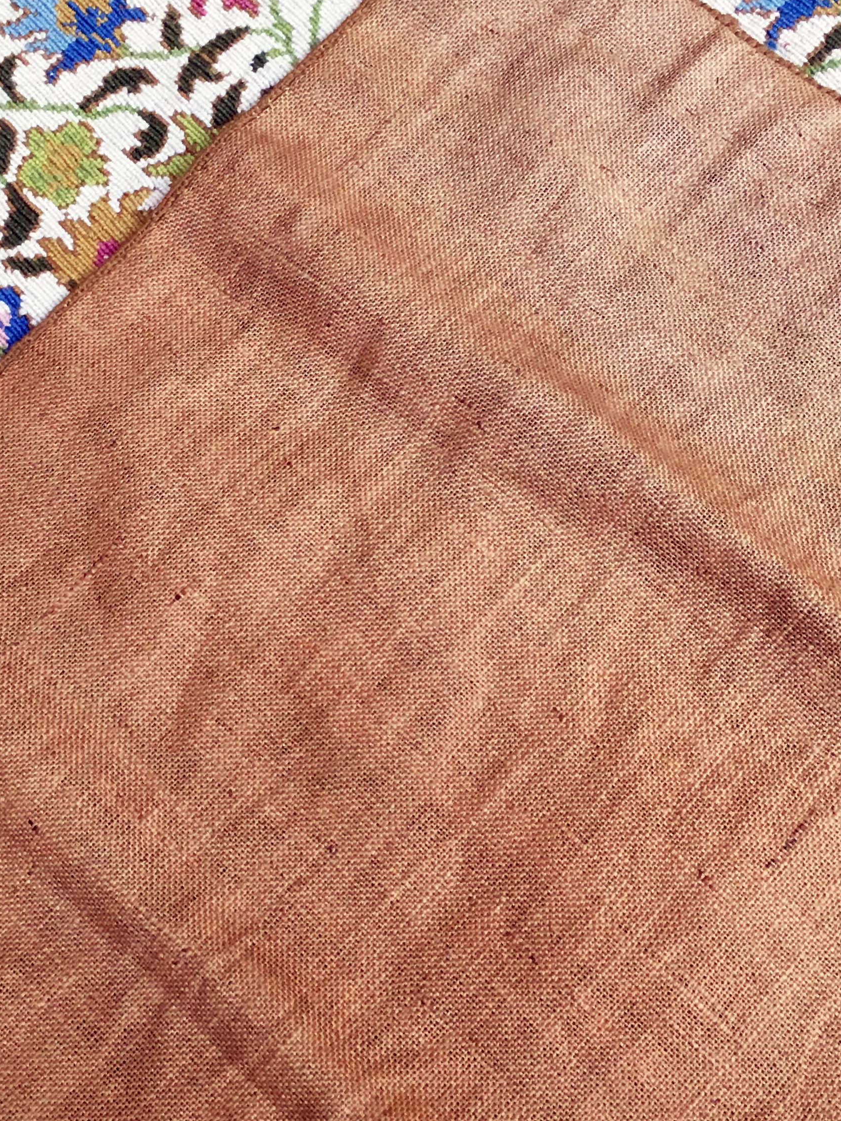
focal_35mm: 52
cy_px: 507
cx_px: 304
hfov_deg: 27.9
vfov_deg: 36.8
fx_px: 1685
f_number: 2.2
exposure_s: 1/33
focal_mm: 4.15
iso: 80
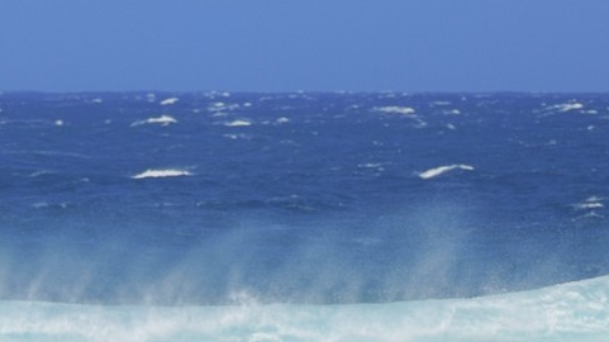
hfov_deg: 3.1
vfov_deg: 1.7
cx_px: 224
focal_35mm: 697
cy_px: 991
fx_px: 11250
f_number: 16
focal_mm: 200
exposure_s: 1/320
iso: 200
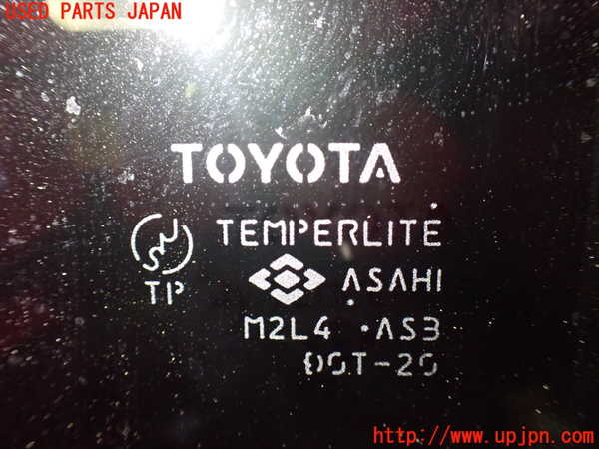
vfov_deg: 46.8
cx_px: 300
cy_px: 224
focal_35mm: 30
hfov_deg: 60.0
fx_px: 519
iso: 1000
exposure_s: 1/30
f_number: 2.3
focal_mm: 5.4
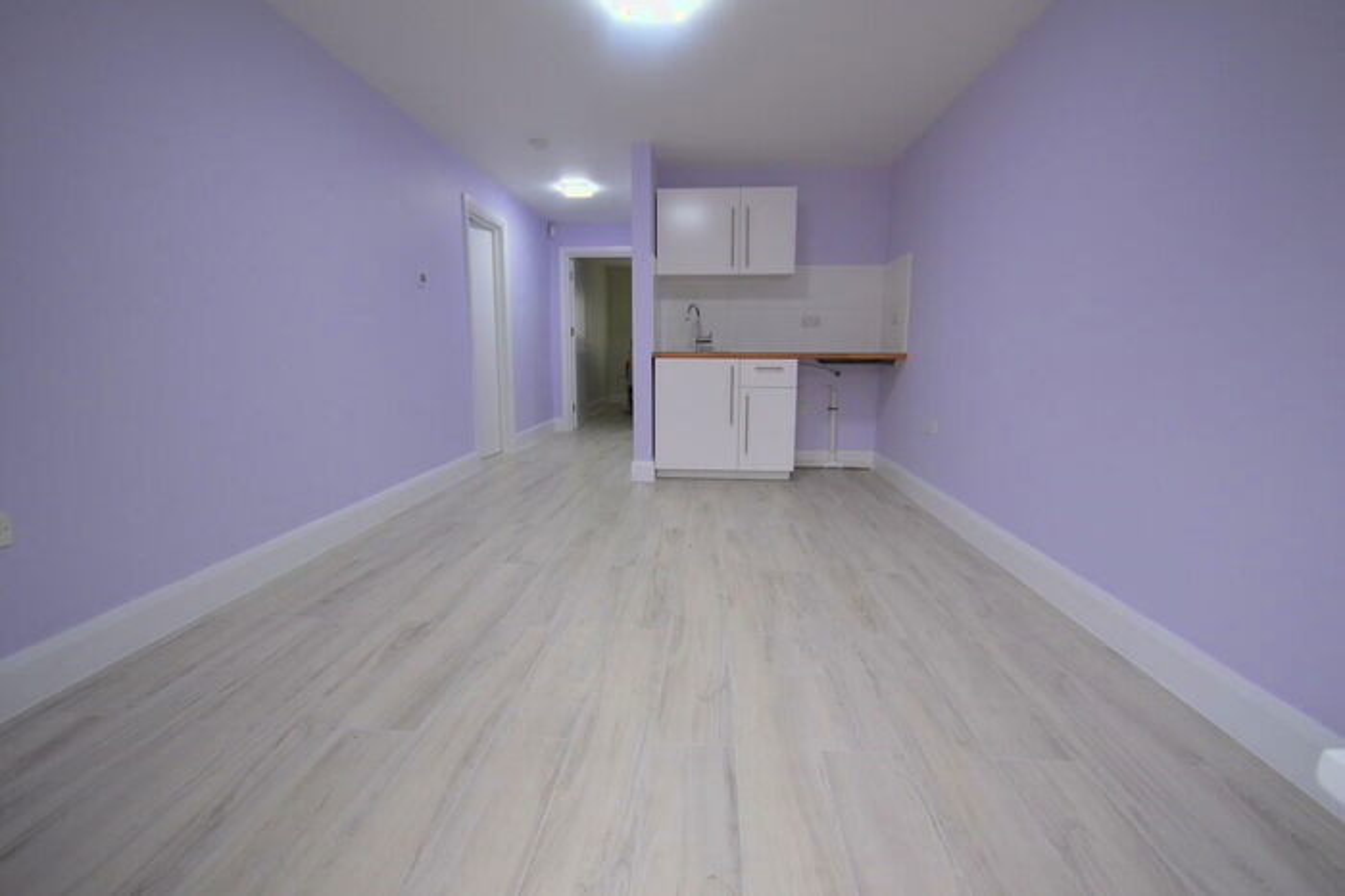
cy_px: 448
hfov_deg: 100.4
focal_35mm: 15
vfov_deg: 77.3
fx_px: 560
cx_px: 672
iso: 400
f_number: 4.5
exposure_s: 1/80
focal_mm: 10
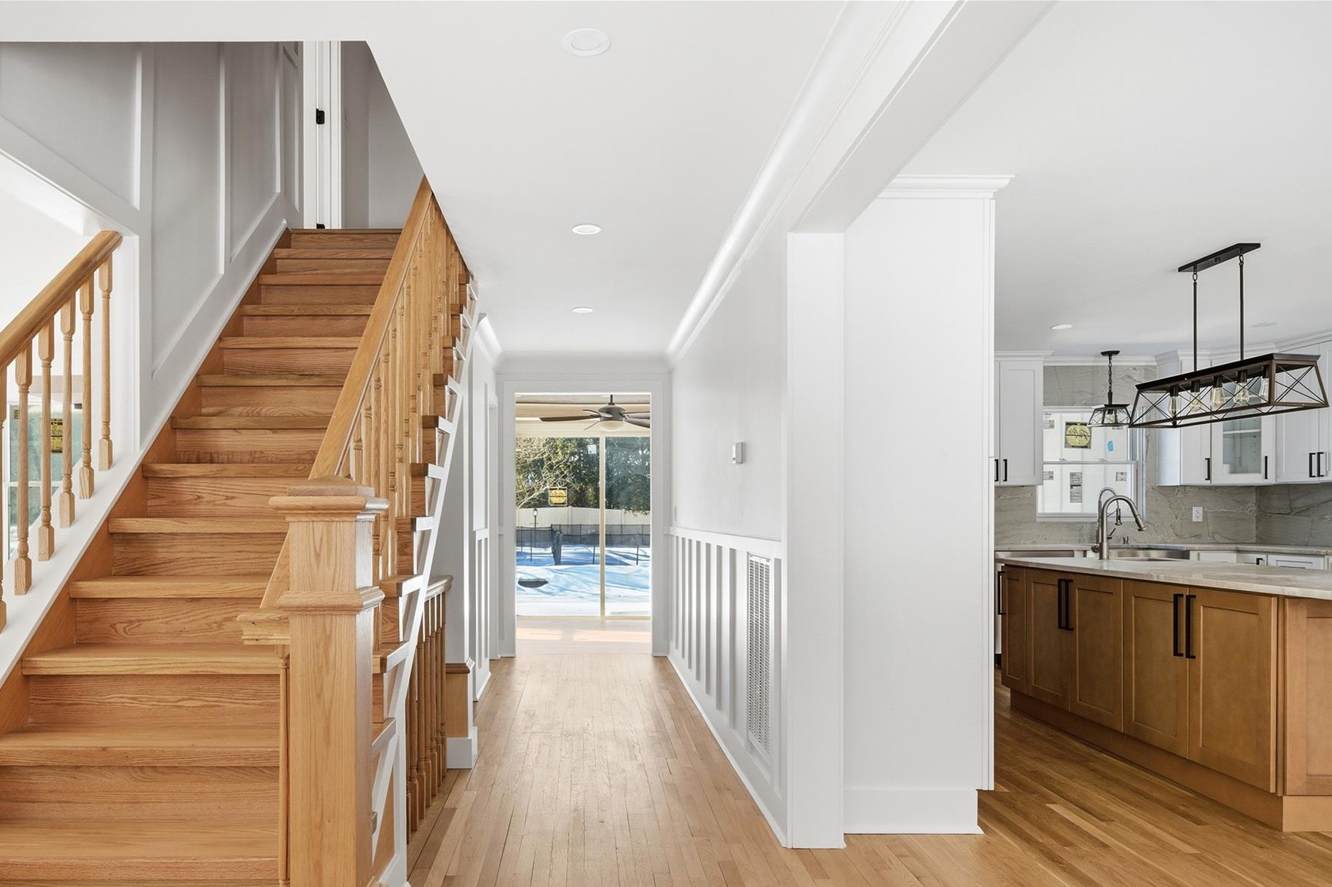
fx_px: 814
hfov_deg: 78.2
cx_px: 576
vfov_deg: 56.9
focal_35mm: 22
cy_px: 513
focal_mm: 19
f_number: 8
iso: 500
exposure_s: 1/1250
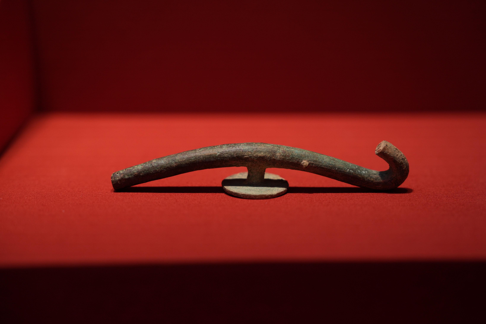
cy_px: 162
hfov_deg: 28.8
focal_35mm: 70
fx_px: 945
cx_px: 243
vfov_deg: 19.5
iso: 1000
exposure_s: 1/80
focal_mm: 70
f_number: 2.8
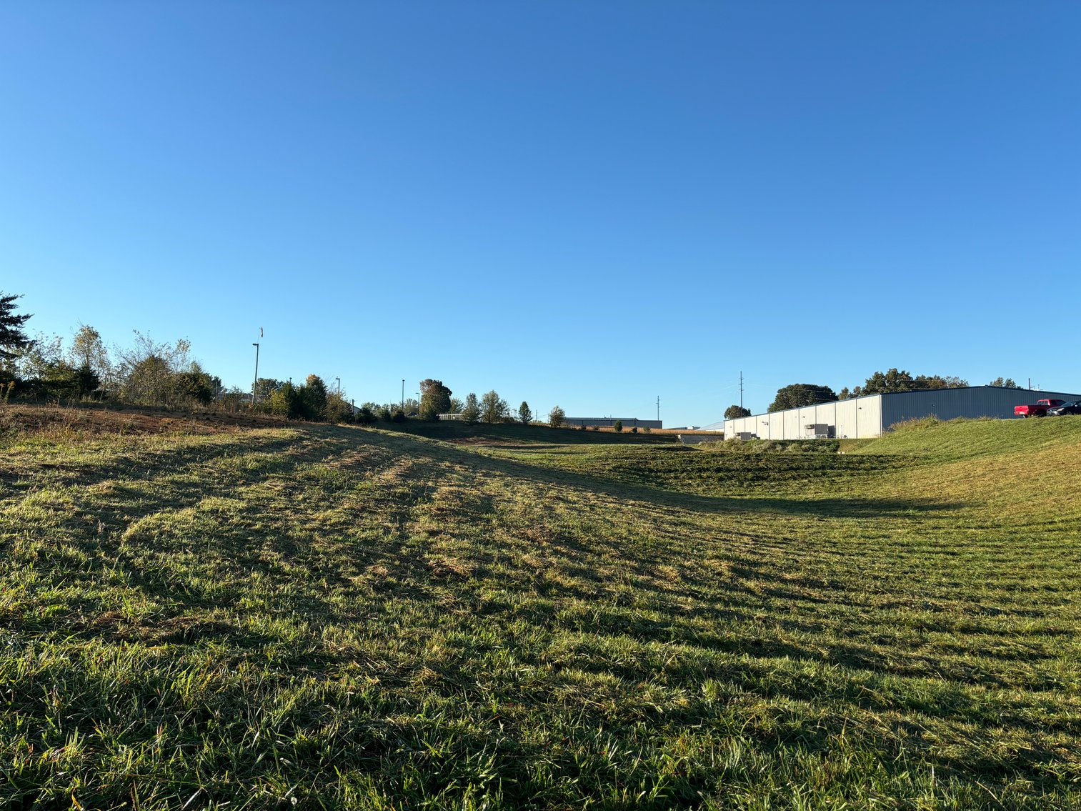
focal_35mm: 26
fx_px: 812
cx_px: 540
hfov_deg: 67.3
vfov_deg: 53.1
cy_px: 406
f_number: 1.6
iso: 50
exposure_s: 1/2062
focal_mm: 5.96
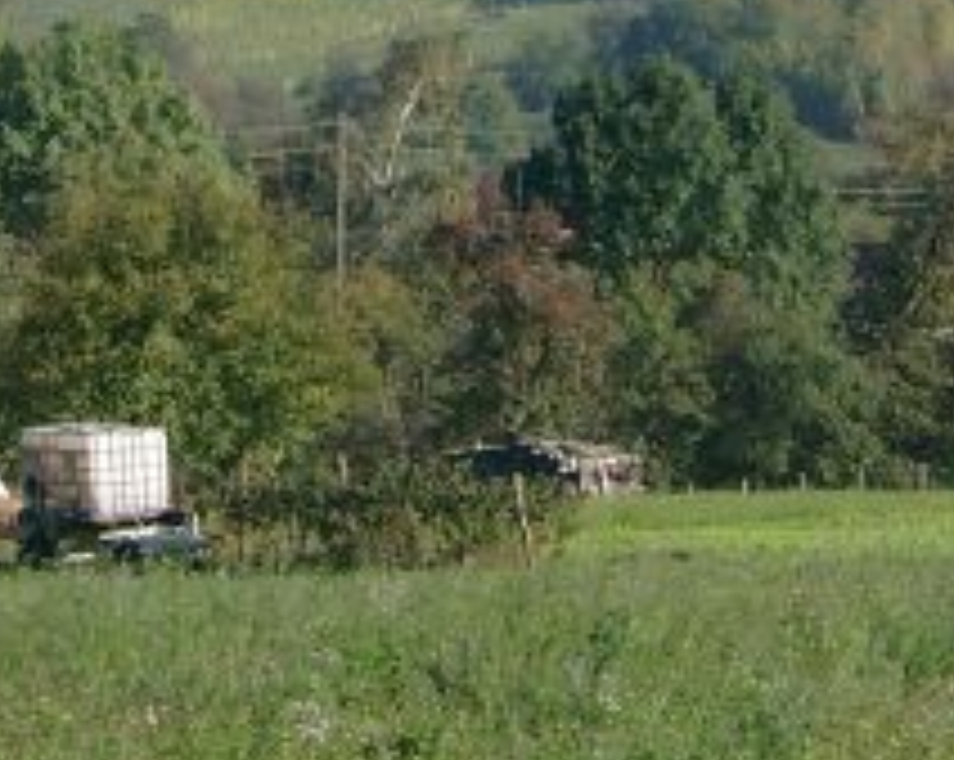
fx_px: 10404
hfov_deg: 5.2
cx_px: 166
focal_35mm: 369
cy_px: -301
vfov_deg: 4.2
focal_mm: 20.74
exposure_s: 1/327
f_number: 4
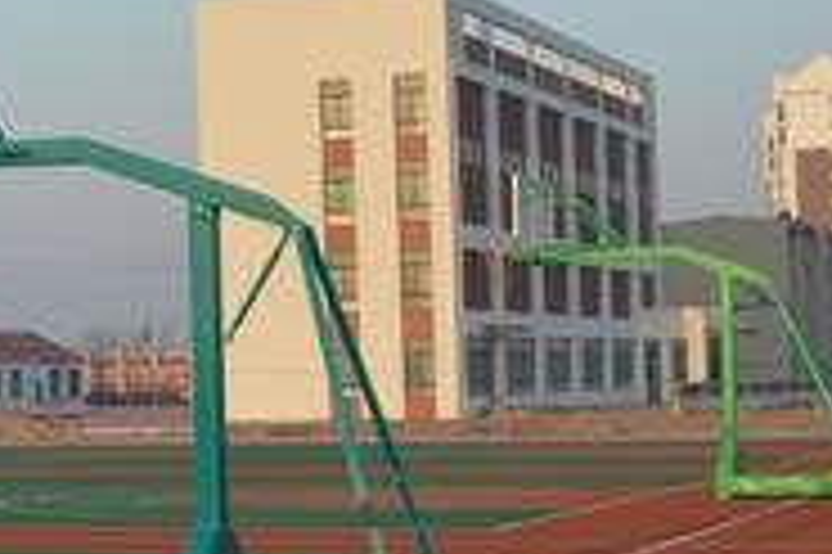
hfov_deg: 15.9
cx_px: -558
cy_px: 288
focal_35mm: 114
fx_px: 2632
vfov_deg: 12.0
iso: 100
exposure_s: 1/160
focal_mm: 22
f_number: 6.3
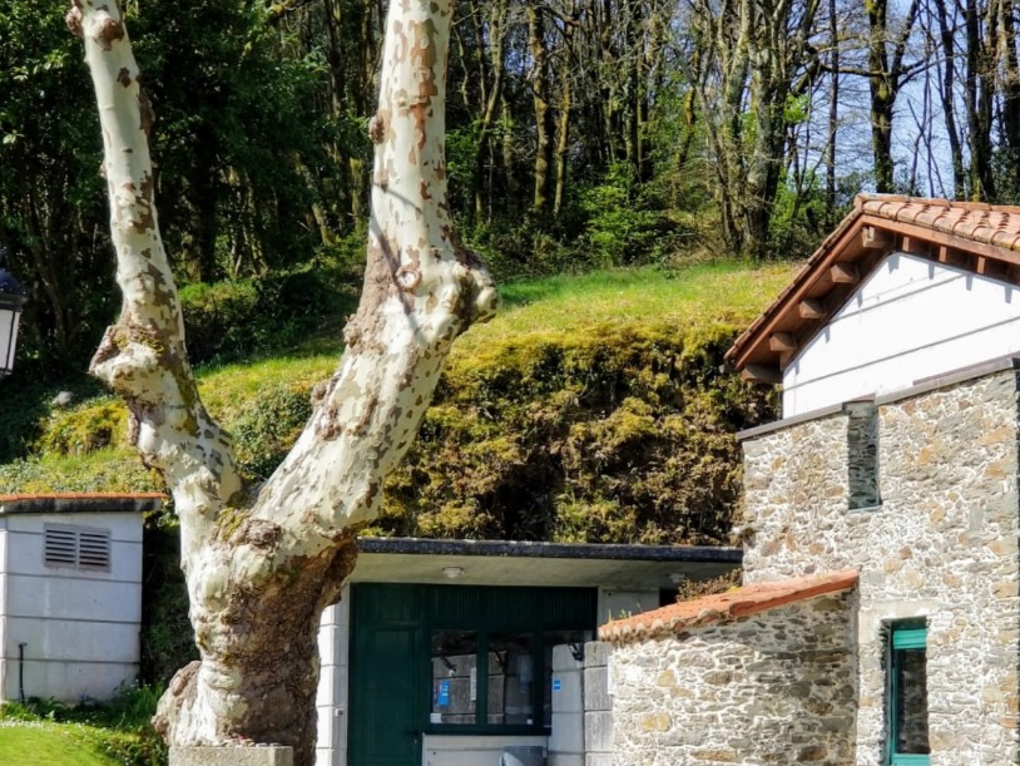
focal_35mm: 89
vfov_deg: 16.5
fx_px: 2623
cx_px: 812
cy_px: 577
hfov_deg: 21.7
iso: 25
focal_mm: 6
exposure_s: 1/552
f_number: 2.4
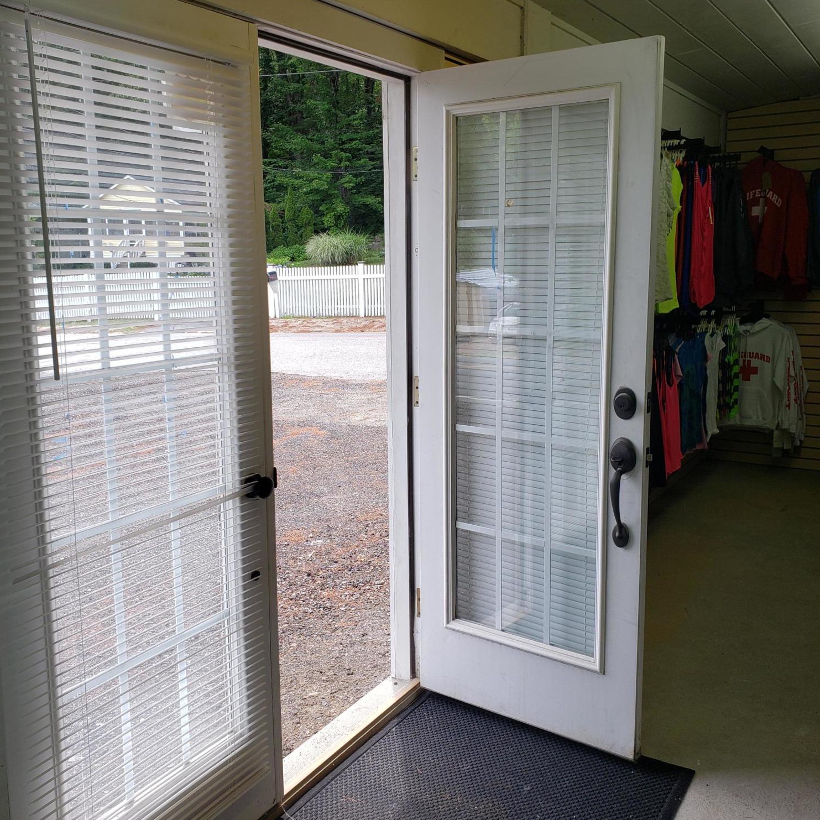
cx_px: 412
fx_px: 831
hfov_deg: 52.5
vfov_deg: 52.5
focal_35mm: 31
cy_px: 389
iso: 50
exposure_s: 1/241
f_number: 2.4
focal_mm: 4.3
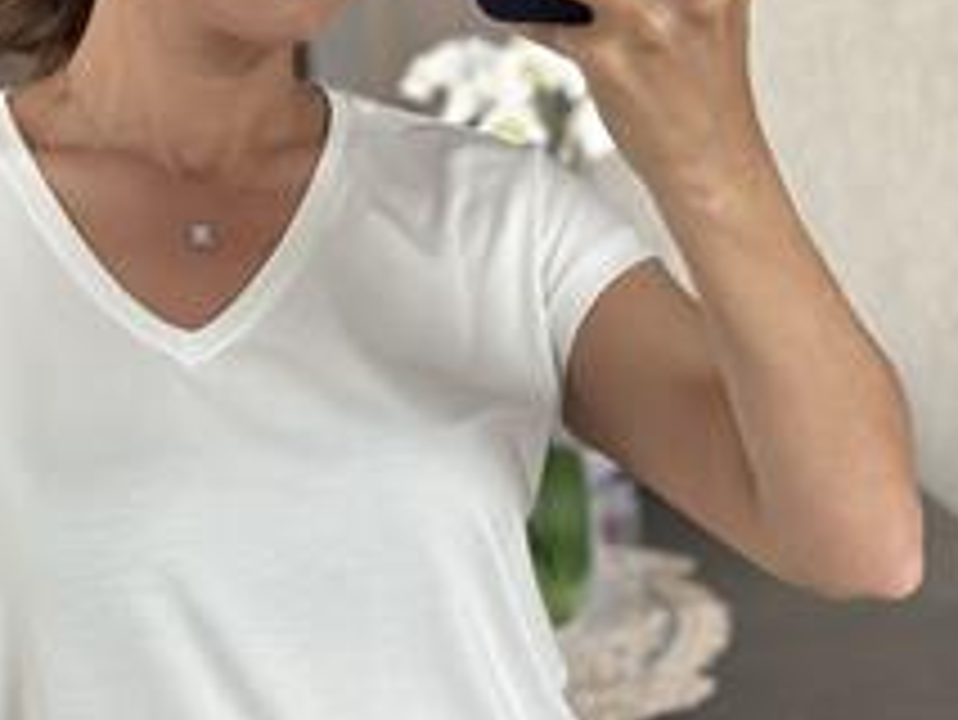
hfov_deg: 17.2
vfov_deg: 13.0
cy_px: 423
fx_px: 3157
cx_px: 265
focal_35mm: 114
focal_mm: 6.86
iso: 320
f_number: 1.78
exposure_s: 1/60
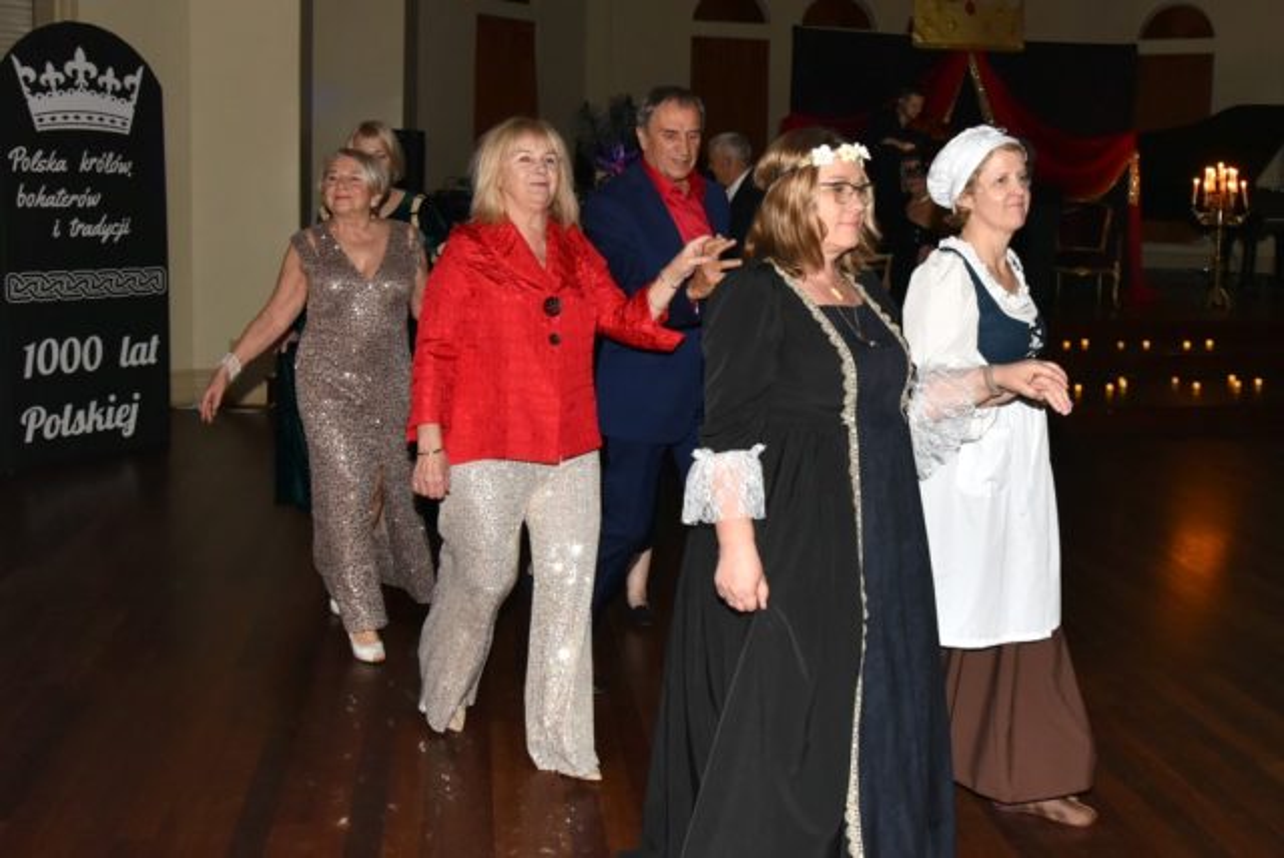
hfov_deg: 61.9
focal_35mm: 30
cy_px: 429
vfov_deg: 43.7
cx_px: 642
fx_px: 1071
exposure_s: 1/60
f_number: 6.3
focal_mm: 30
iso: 1600
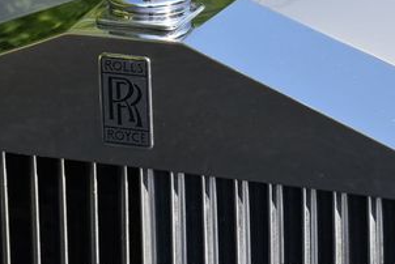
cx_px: 186
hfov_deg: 10.8
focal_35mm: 191
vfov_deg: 7.2
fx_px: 2098
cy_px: 20
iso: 320
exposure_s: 1/500
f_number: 8
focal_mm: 60
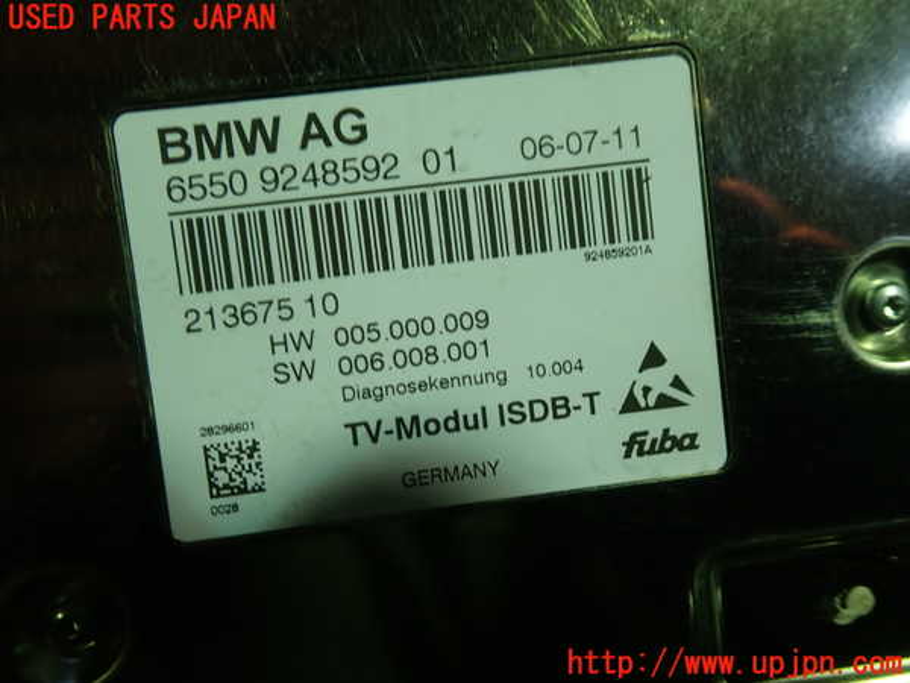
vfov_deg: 46.8
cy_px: 342
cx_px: 455
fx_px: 789
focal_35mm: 30
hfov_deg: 60.0
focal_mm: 5.4
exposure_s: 1/60
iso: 125
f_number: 2.3
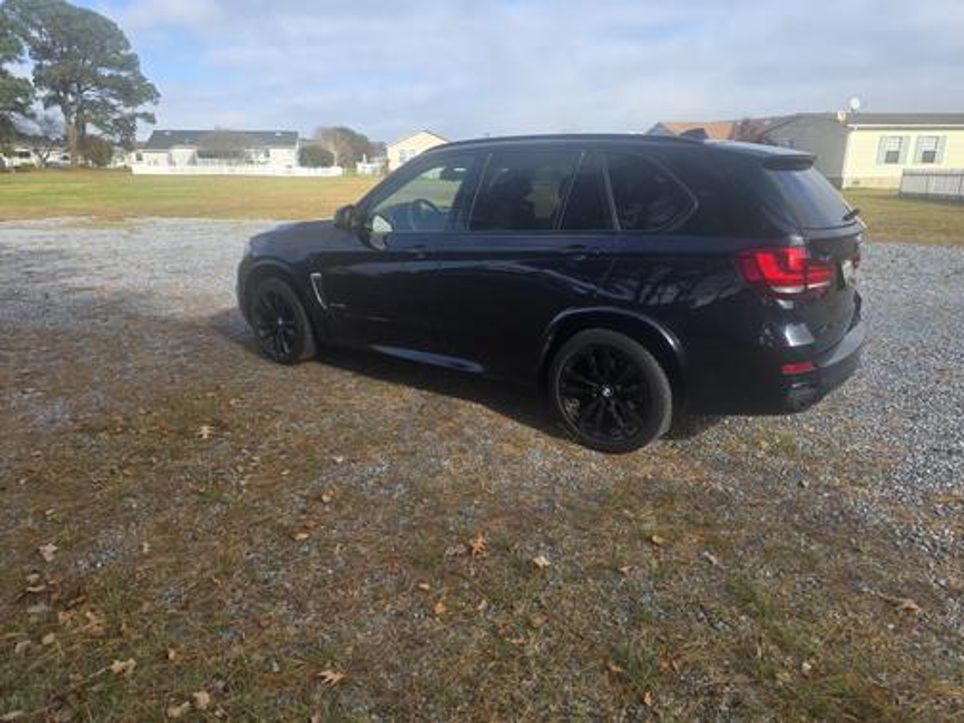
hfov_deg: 73.9
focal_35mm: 23
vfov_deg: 58.9
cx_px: 482
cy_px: 362
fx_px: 641
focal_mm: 6.3
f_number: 1.7
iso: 12
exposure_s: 1/395
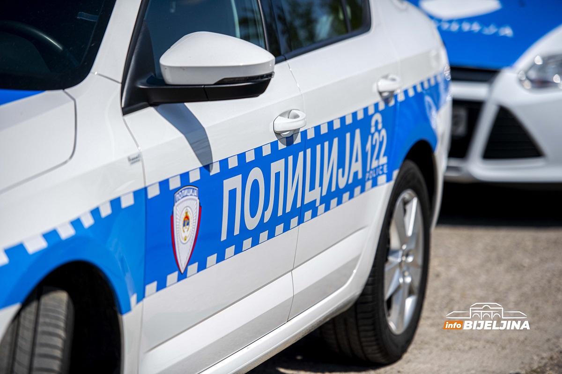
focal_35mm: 155
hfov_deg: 13.3
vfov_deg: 8.8
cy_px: 187
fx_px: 2418
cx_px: 281
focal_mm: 155
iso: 200
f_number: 2.8
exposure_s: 1/6400
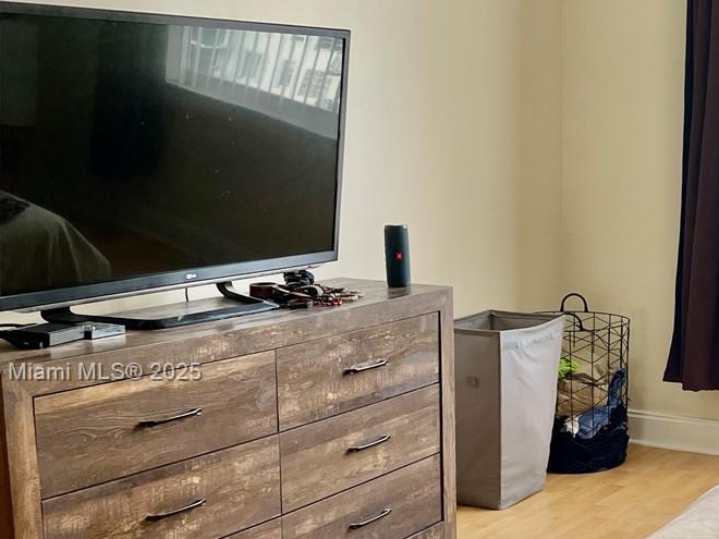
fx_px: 1309
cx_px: 724
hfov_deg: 28.7
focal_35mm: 63
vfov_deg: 23.1
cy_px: 373
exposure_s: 1/120
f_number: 1.6
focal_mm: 4.2
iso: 50
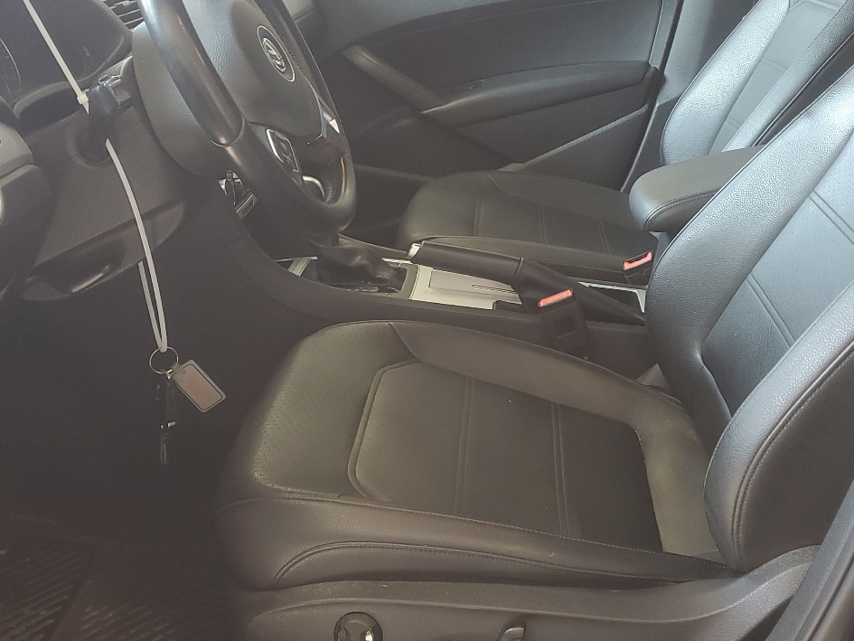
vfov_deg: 32.9
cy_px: 315
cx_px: 459
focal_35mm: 44
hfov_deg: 42.9
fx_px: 1086
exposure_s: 1/60.2
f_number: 1.5
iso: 66
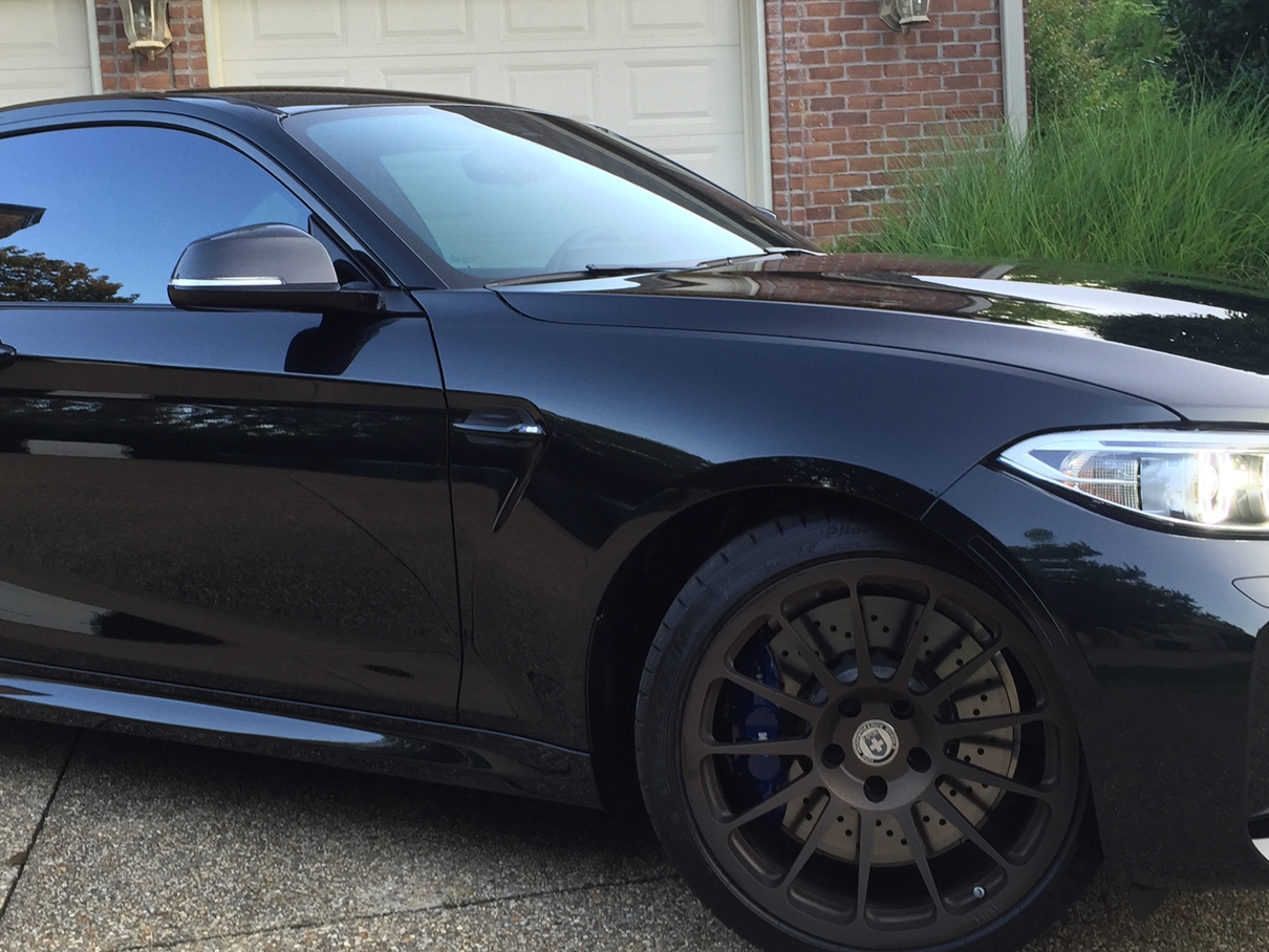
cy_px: 402
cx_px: 592
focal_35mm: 46
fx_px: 1687
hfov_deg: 41.2
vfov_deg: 31.5
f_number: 2.2
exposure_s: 1/40
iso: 32
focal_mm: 4.15
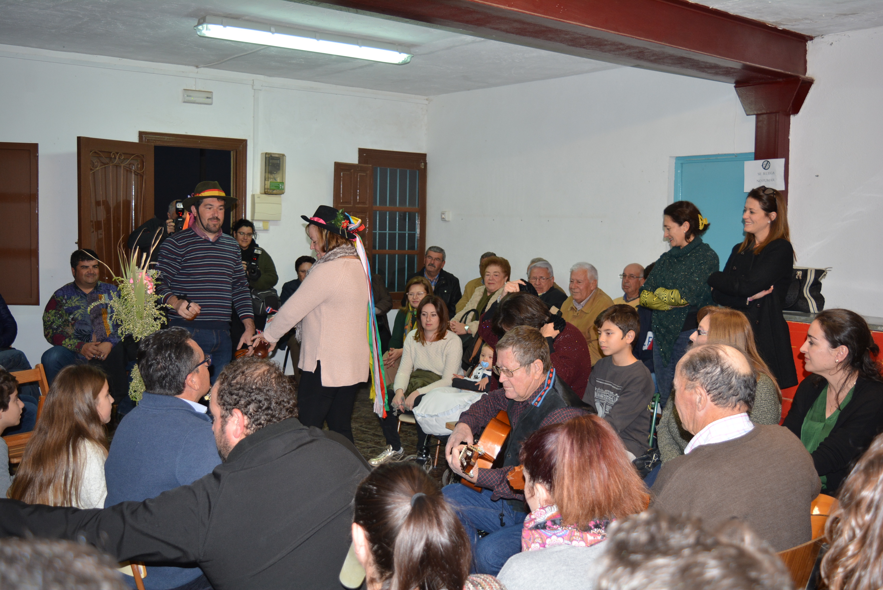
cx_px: 442
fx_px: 920
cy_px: 295
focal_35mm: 38
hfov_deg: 51.2
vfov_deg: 35.6
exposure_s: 1/60
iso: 400
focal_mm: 25
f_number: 4
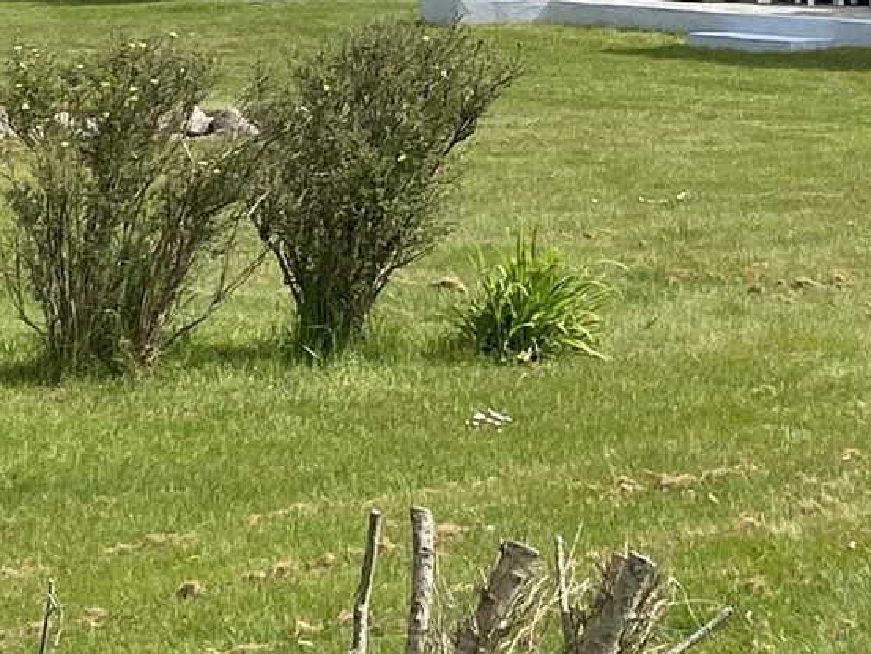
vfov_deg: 10.3
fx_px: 3549
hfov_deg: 14.0
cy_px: -156
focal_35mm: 141
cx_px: 621
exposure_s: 1/4608
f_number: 1.8
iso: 32
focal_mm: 4.25
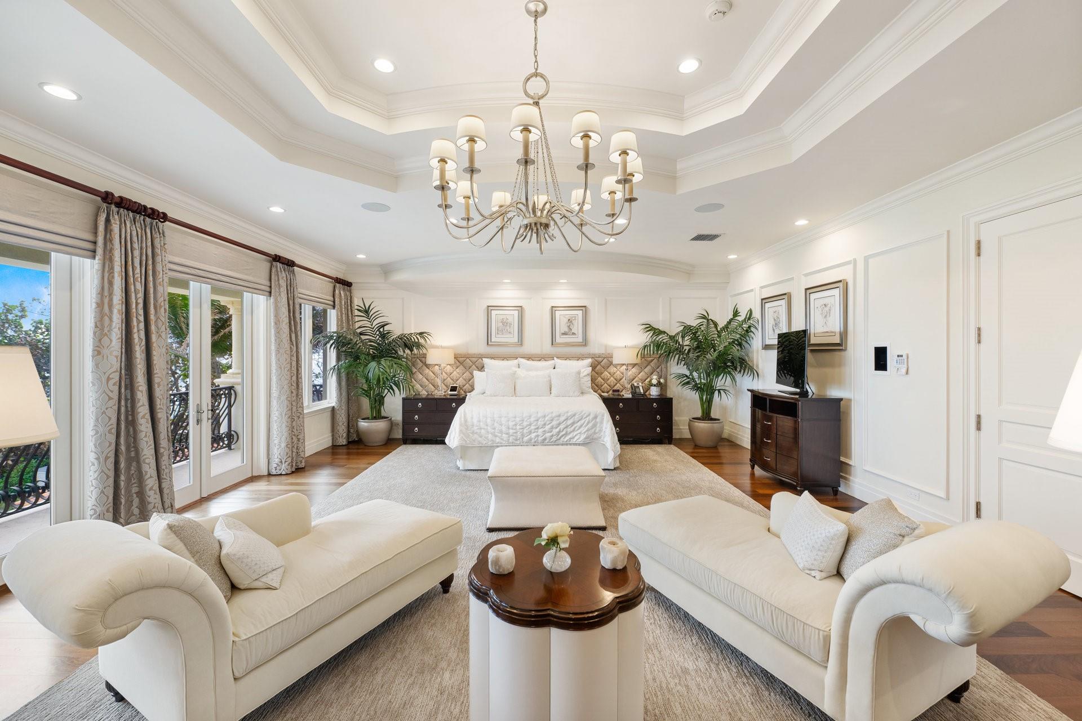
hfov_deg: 104.3
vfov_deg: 81.2
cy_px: 360
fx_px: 421
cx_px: 541
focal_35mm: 14
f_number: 7.1
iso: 250
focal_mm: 14
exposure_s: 1/4
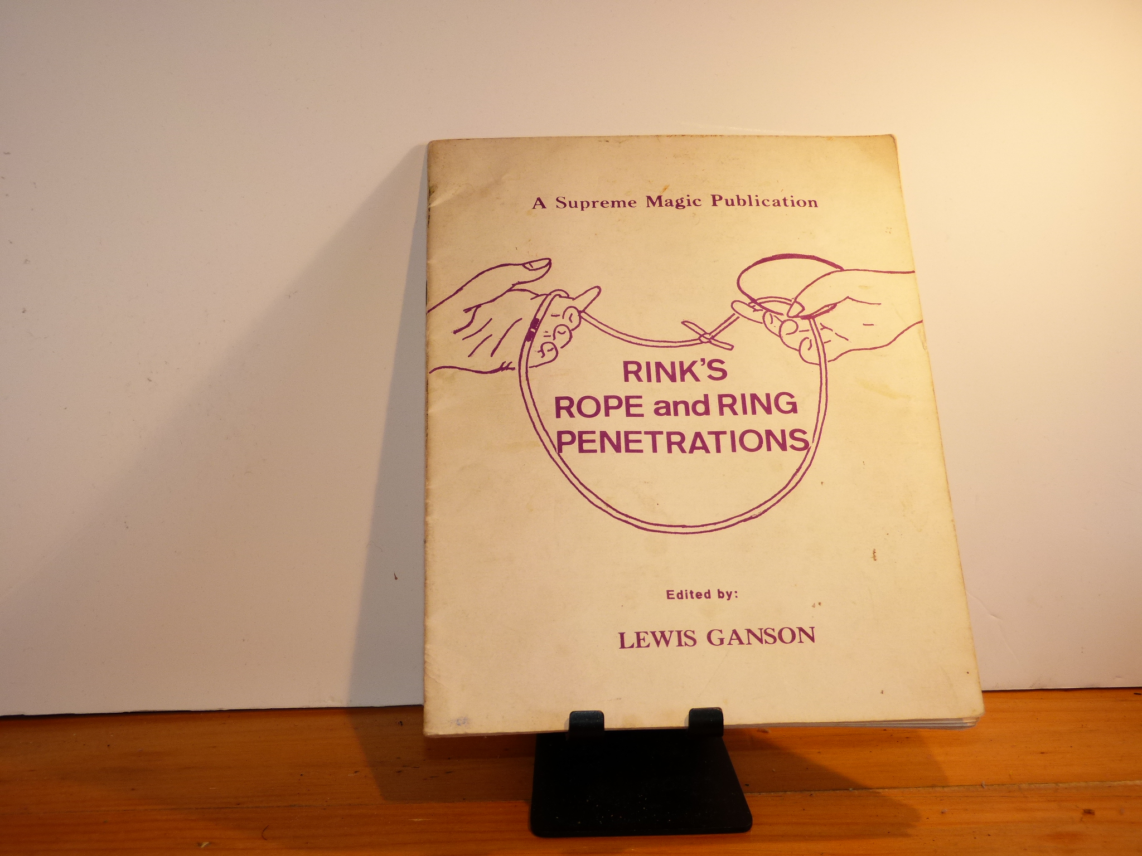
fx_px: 1452
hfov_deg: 42.9
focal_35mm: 44
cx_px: 571
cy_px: 428
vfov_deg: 32.9
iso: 100
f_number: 3.2
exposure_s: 1/125
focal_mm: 7.9
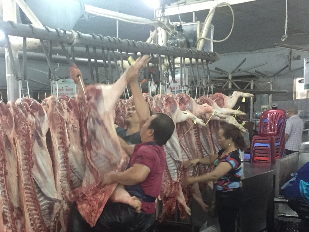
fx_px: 464
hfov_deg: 36.4
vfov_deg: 27.3
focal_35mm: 52
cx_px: 102
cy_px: 199
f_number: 2.2
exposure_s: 1/17
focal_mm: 4.15
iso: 320
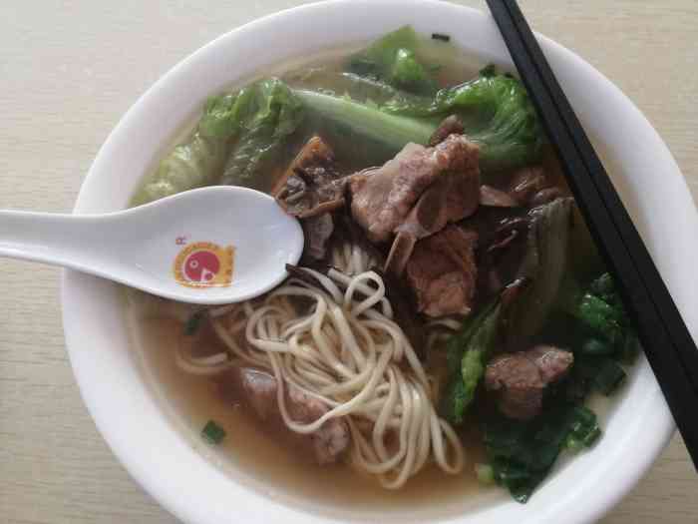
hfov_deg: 65.3
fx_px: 544
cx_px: 349
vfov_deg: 51.4
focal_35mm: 27
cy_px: 262
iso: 160
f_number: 1.8
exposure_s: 1/33.3
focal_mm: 3.96
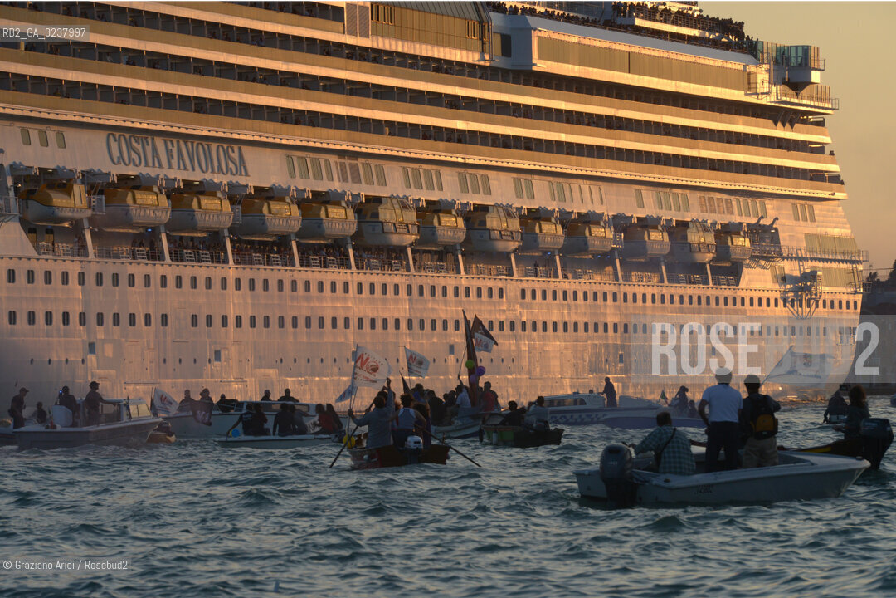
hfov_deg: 10.3
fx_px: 4977
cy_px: 299
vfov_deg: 6.9
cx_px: 448
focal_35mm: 200
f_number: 13
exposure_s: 1/640
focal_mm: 200
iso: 800
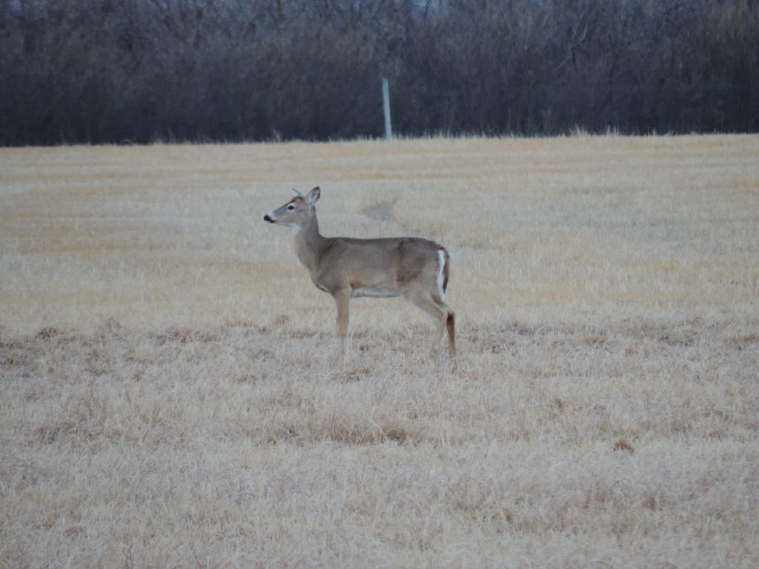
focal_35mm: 1000
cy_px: 284
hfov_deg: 2.0
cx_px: 380
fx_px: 21926
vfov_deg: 1.5
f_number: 5.9
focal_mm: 180
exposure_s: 1/125
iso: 400
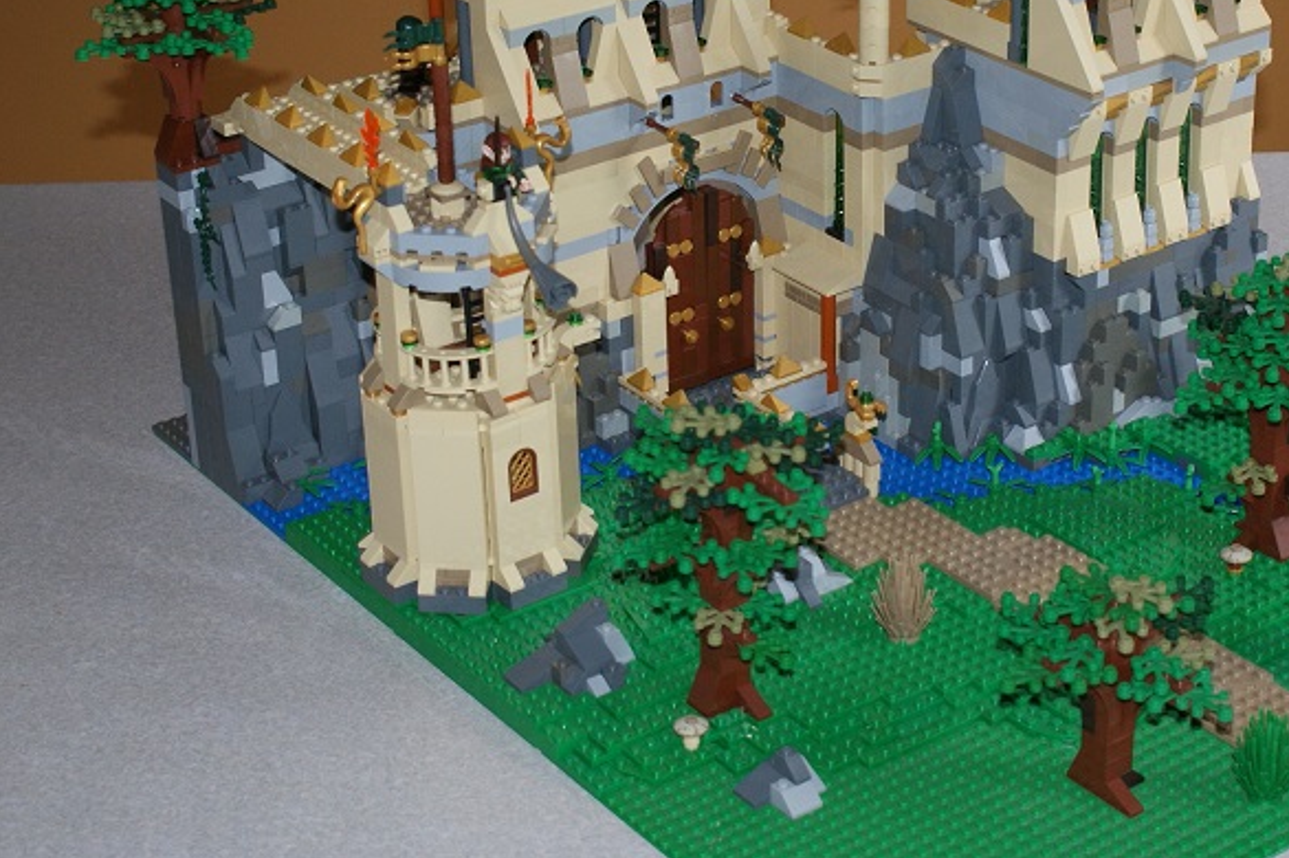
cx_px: 840
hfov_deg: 28.1
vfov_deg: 19.0
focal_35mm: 72
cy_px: 322
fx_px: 2565
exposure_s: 1/60
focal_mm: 35
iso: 400
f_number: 5.6
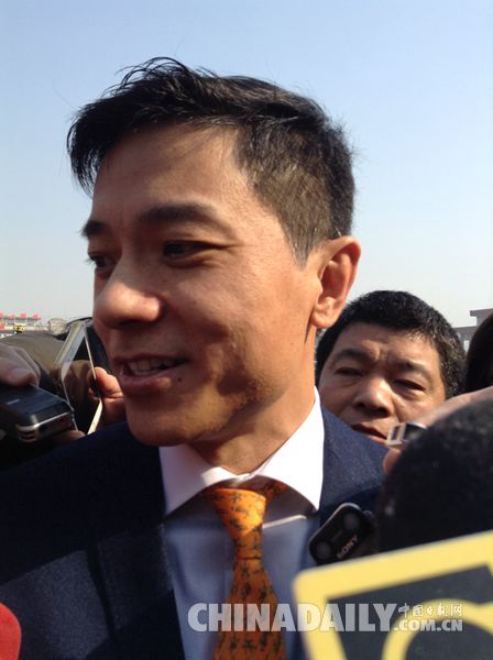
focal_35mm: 33
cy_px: 330
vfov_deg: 55.4
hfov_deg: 42.8
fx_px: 628
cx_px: 246
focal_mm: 3.3
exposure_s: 1/698
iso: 25
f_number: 2.4
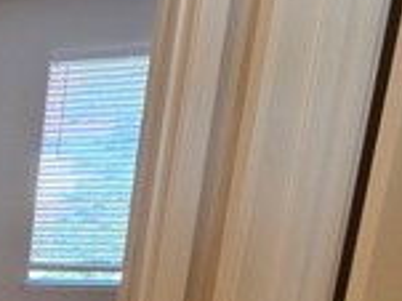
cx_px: -423
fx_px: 638
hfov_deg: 18.7
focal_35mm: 55
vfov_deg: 24.5
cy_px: 341
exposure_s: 1/120
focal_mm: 2.2
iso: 250
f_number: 2.2
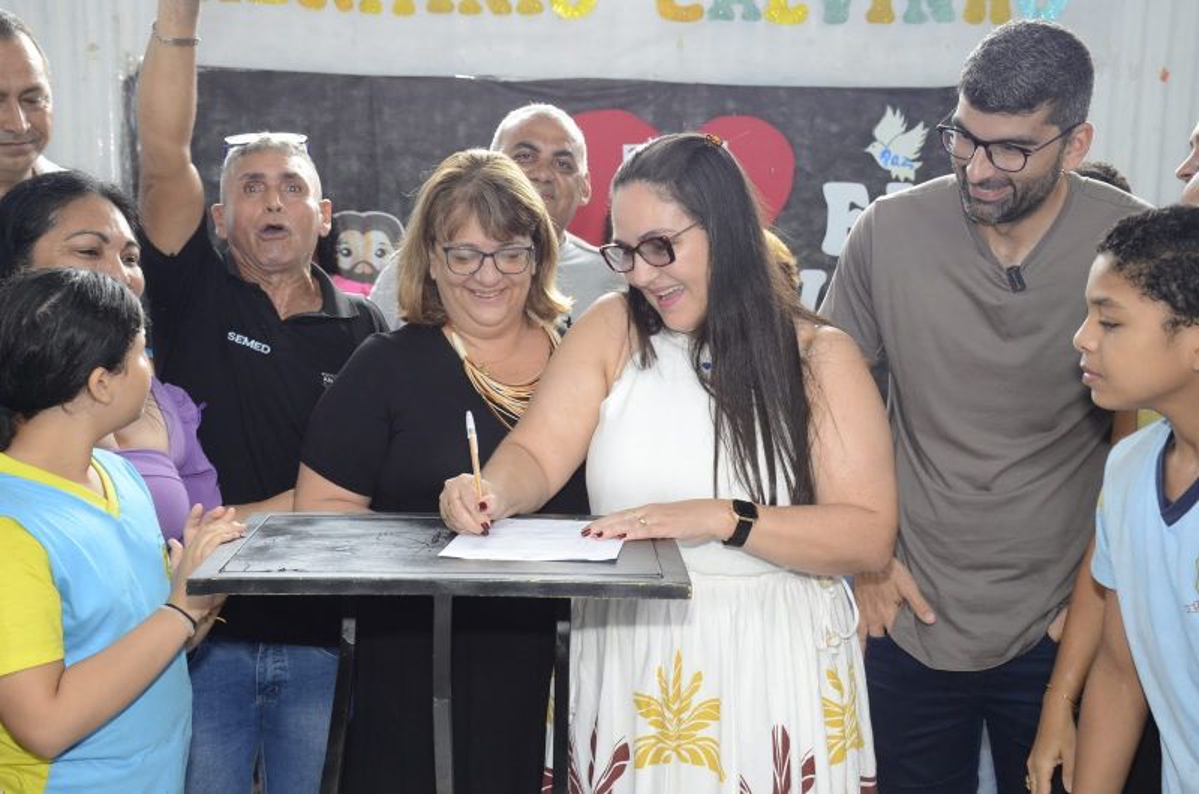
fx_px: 1895
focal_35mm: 57
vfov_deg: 23.7
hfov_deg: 35.1
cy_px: 397
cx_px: 600
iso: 800
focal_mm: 38
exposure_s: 1/80
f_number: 7.1
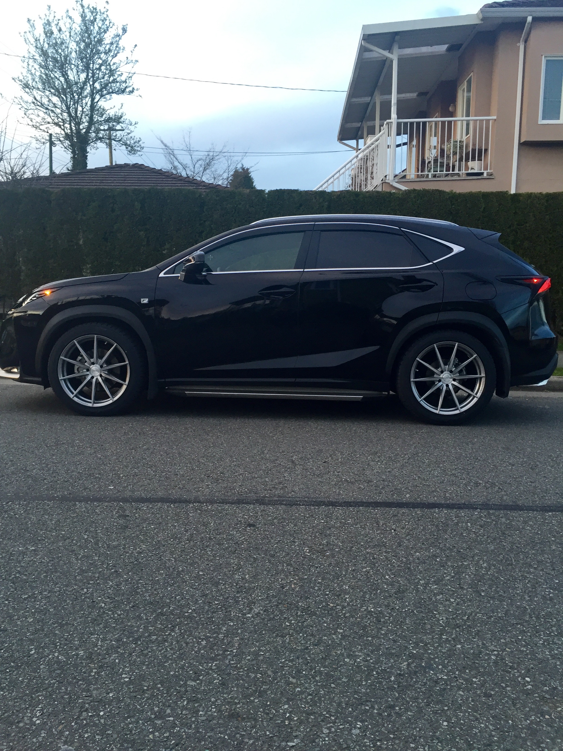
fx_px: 629
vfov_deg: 61.7
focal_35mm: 29
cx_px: 282
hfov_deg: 48.2
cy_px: 376
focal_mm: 4.15
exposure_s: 1/30
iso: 32
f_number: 2.2
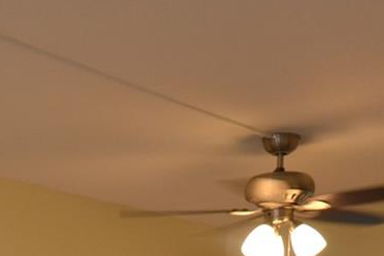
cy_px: 515
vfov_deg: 13.0
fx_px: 971
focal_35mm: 91
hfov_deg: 21.9
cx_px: 47
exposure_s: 1/60
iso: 400
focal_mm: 14
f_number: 4
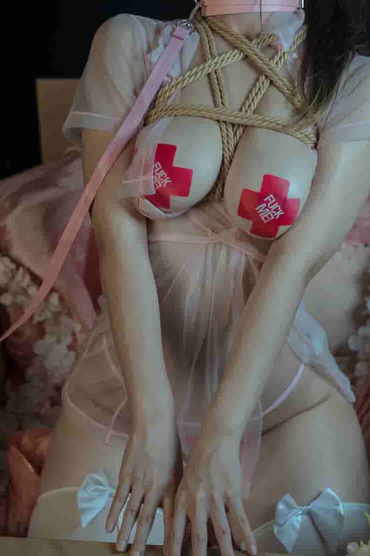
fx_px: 1419
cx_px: 199
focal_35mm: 92
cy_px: 272
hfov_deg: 14.9
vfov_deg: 22.1
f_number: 3.5
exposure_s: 1/160
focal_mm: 85
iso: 1600
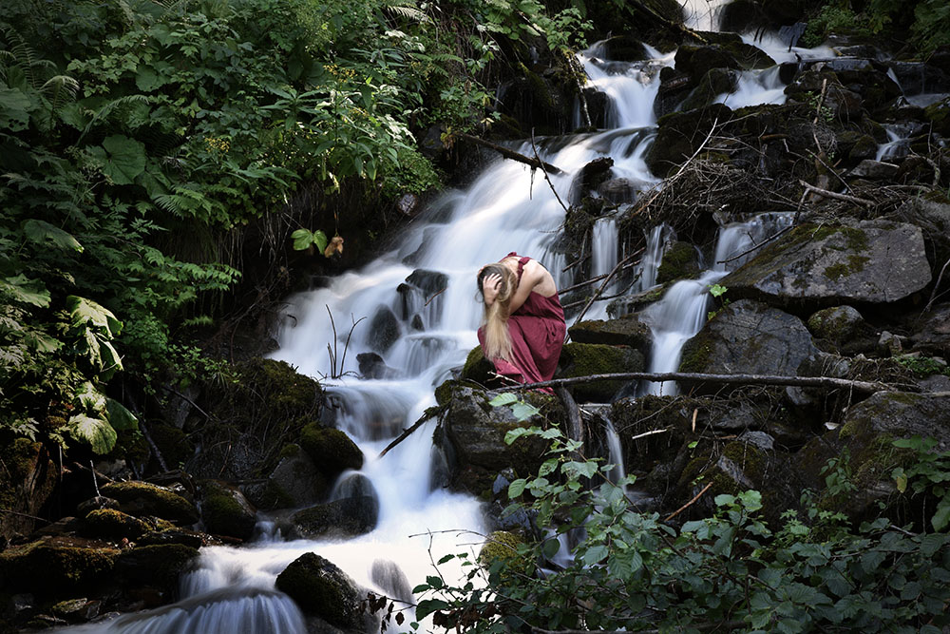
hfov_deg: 28.8
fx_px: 1847
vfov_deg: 19.5
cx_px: 475
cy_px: 317
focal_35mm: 70
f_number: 22
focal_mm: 70
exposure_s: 1/1.3
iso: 100
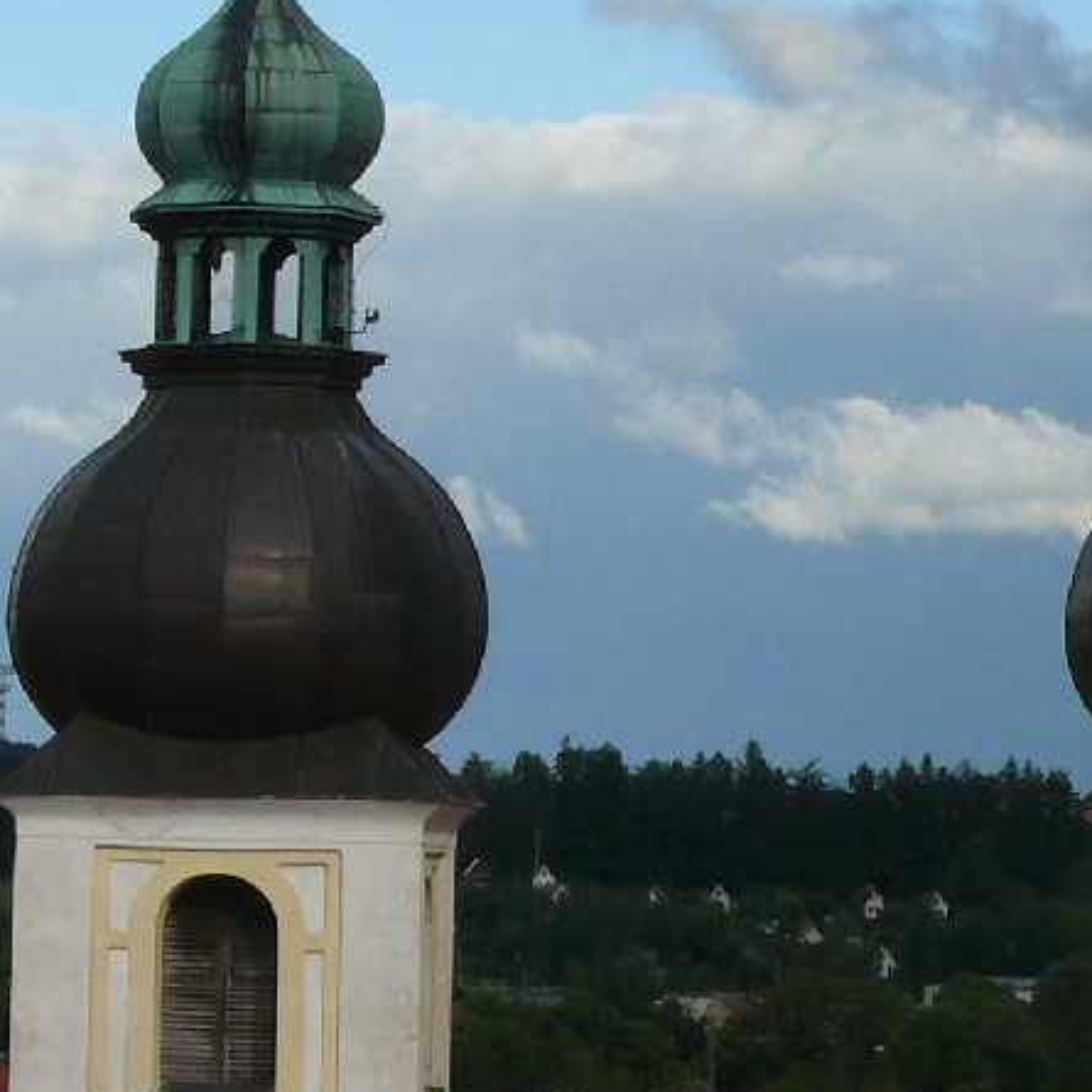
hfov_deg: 9.7
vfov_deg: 9.6
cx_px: 609
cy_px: 304
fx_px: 6460
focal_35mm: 181
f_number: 8
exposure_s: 1/640
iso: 200
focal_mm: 11.6
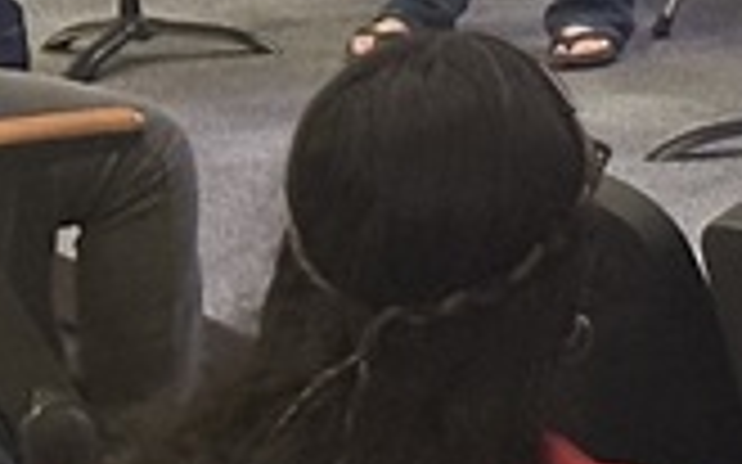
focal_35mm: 315
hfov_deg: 6.6
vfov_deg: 4.0
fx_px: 6368
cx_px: 1061
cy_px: -982
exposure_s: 1/29
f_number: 1.78
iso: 640
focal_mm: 6.86
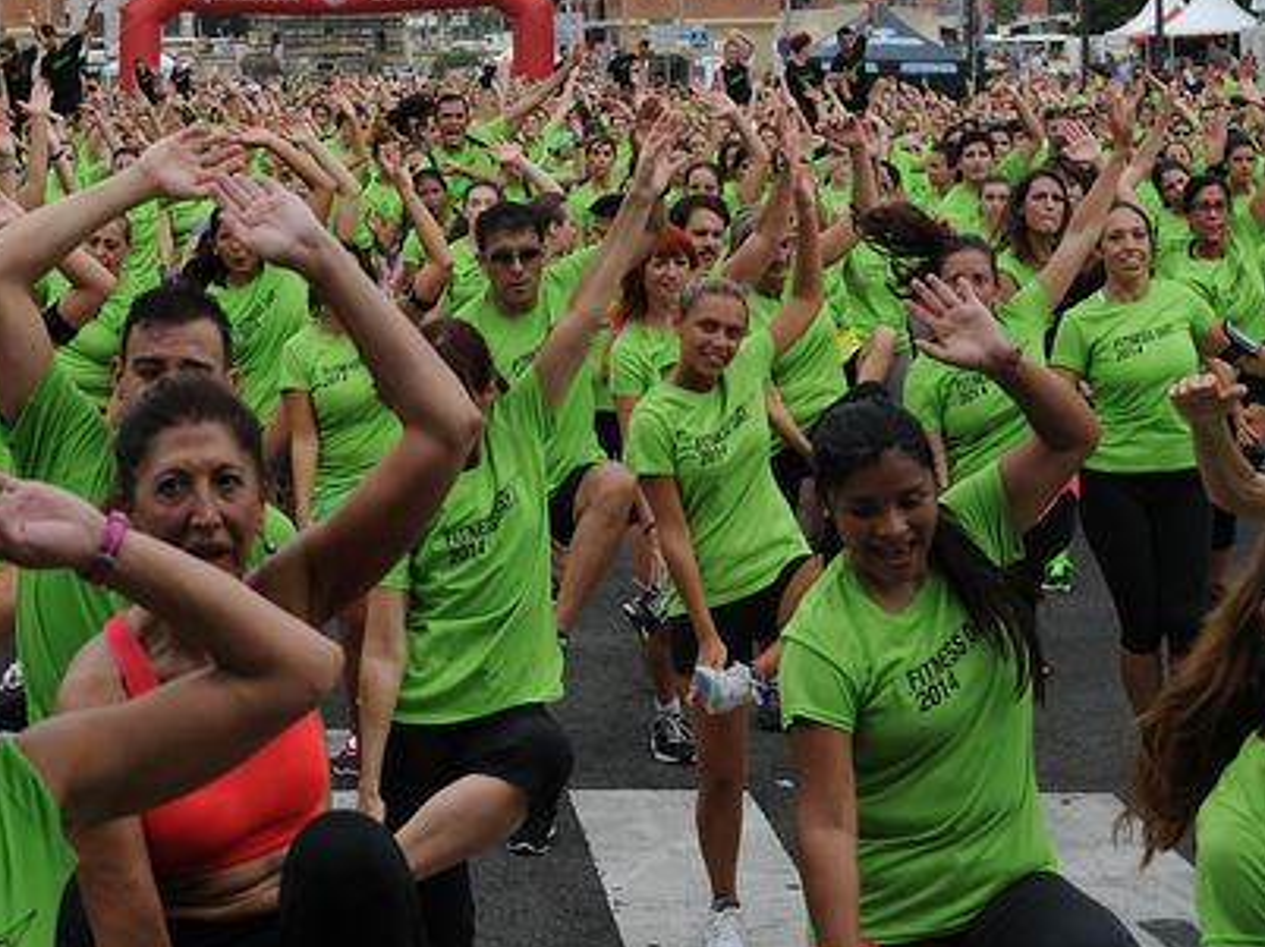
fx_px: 3397
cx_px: 280
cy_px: 118
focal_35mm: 93
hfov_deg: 20.9
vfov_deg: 15.7
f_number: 5
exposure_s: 1/640
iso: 200
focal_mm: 38
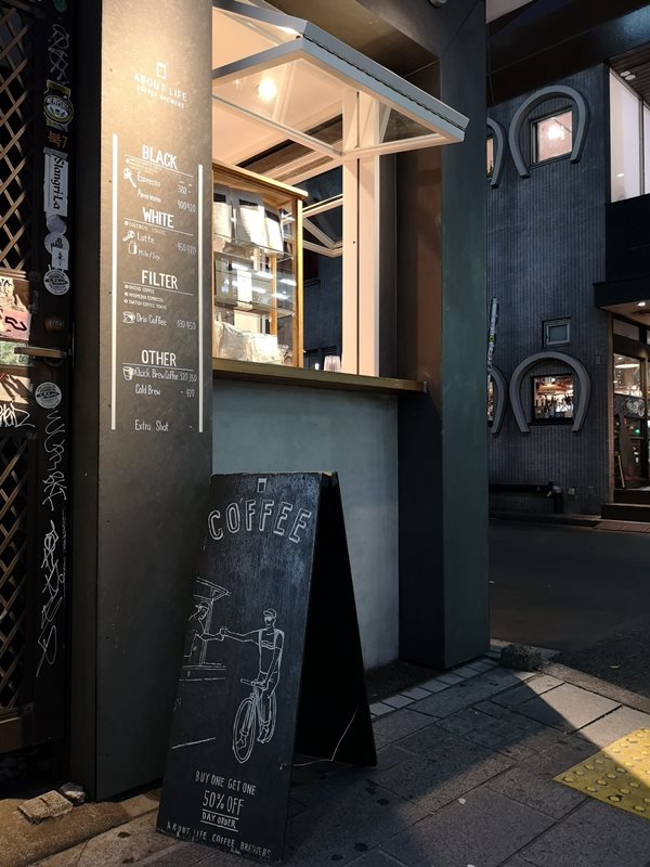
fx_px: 676
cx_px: 325
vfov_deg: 65.3
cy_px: 434
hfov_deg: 51.4
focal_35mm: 27
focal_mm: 3.95
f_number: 1.8
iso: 320
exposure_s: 1/33.3
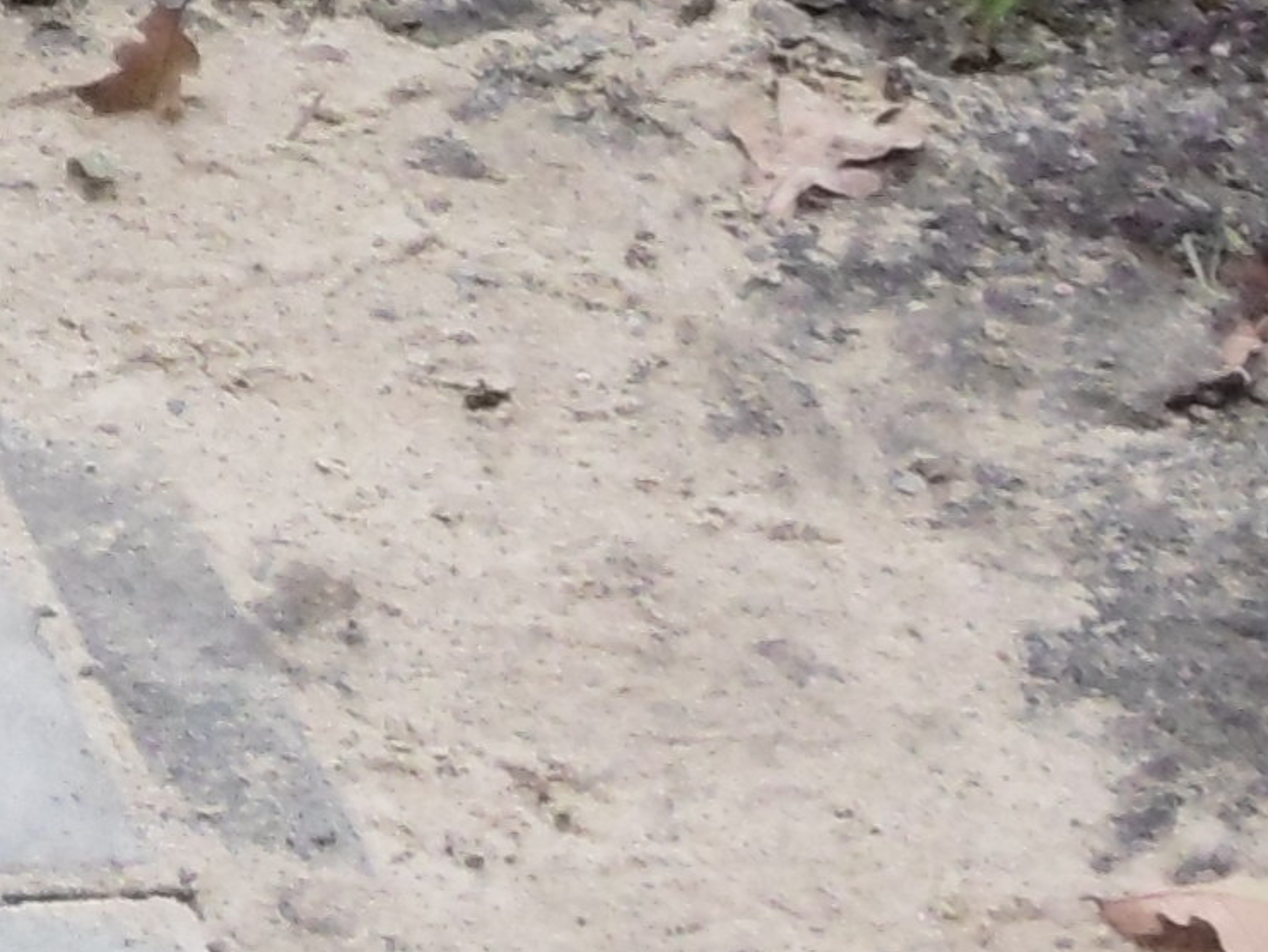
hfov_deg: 7.0
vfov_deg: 5.3
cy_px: -1530
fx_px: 9783
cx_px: -1820
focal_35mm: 267
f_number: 3.8
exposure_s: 1/60
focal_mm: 7.7
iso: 200
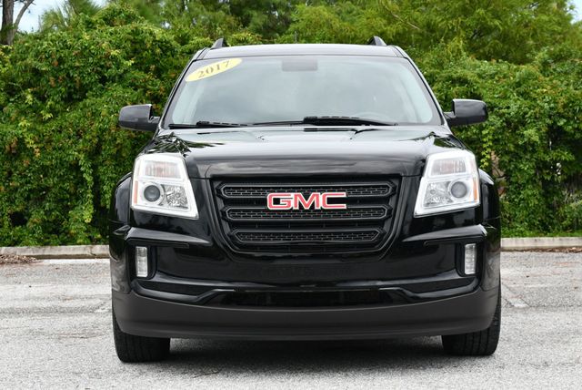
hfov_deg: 22.6
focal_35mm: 90
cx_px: 291
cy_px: 195
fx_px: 1456
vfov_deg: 15.2
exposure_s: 1/250
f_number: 8
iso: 160
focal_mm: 45
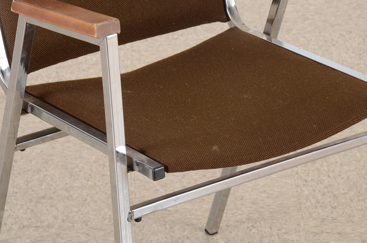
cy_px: 107
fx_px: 1888
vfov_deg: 7.4
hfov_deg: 11.1
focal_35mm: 186
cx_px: 180
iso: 125
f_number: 13
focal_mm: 105
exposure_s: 1/125
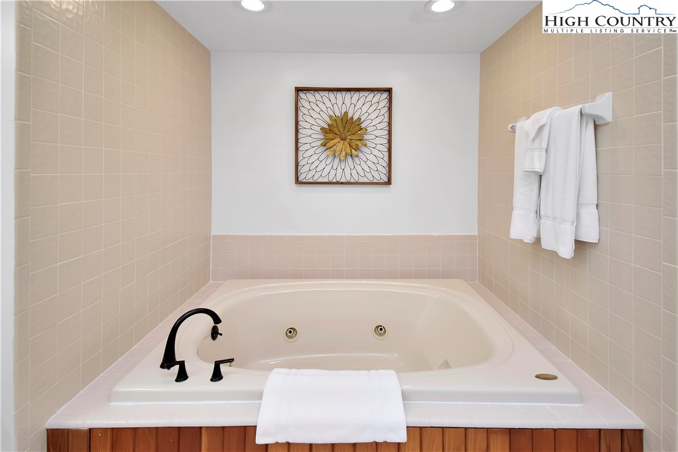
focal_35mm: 15
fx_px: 282
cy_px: 226
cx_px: 339
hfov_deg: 100.4
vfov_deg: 77.3
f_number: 4.5
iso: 400
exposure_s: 1/60
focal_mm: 10
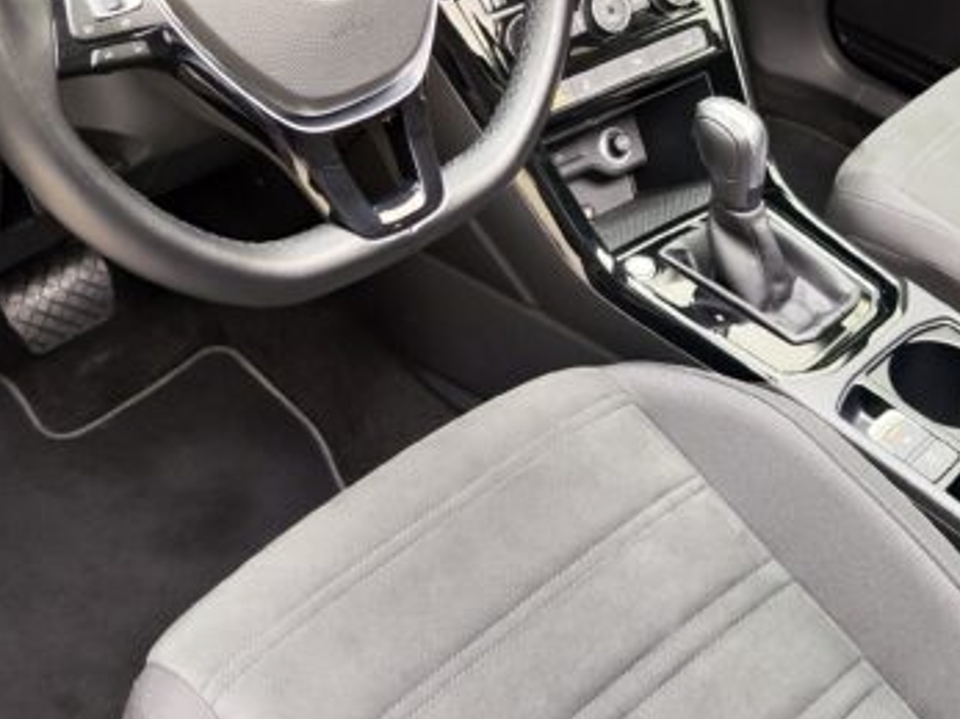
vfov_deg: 27.2
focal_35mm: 53
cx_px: 551
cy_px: 199
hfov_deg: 36.1
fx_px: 1469
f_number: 1.69
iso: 292
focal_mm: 7.01
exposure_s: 1/100
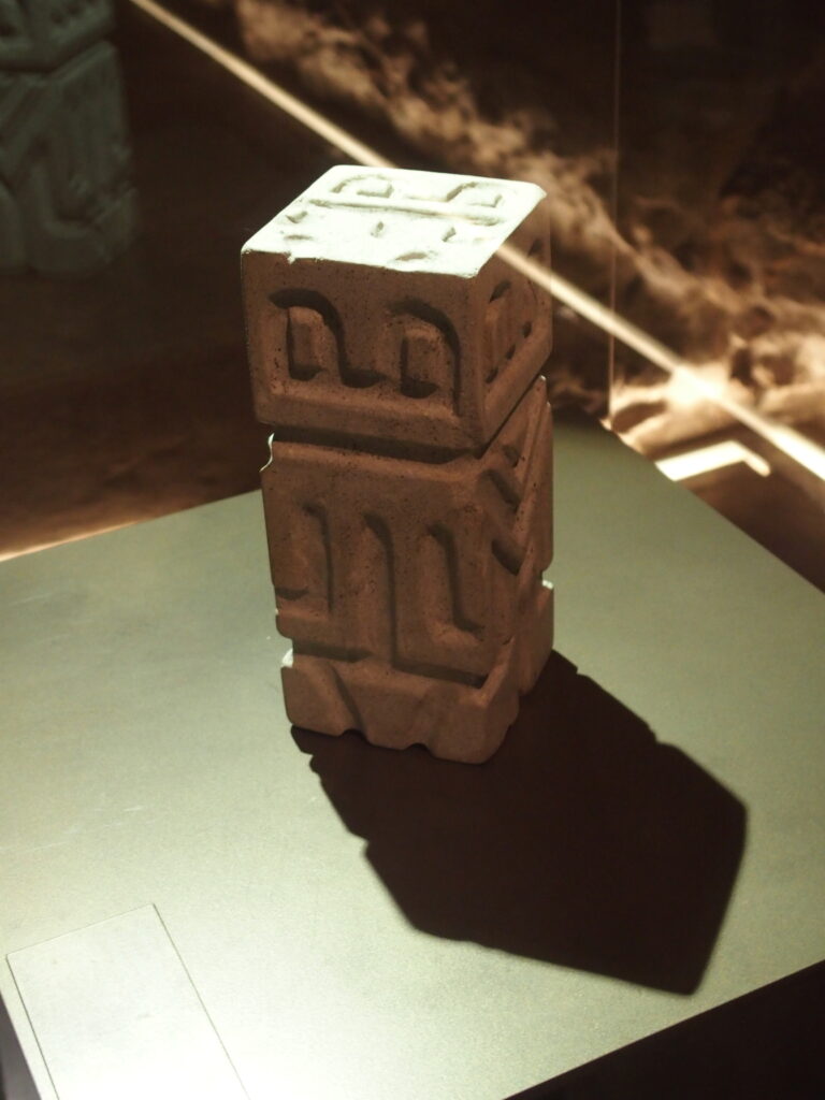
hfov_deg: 29.1
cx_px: 412
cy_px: 550
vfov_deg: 38.2
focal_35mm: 50
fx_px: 1589
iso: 800
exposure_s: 1/15
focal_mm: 10.8
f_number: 2.8
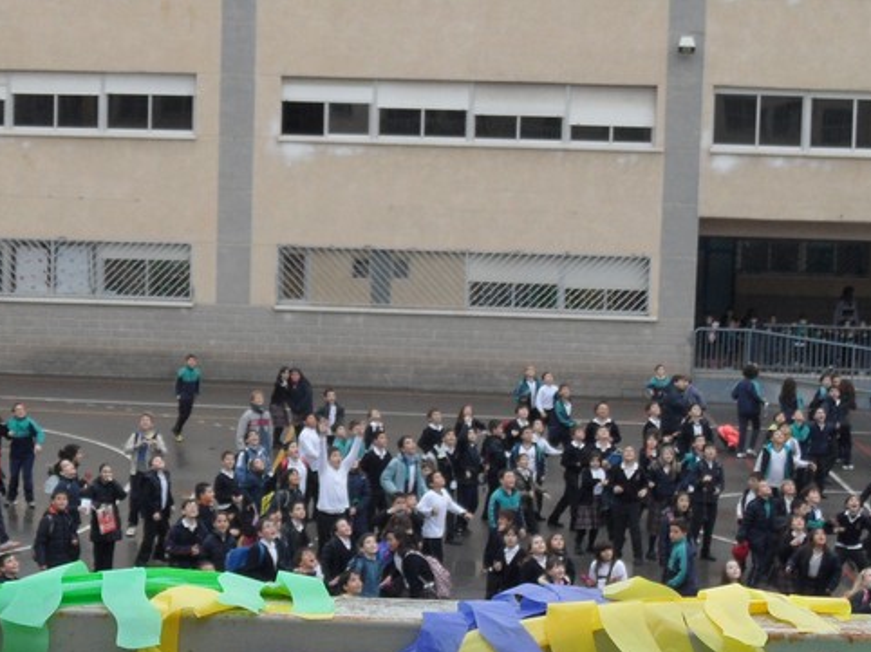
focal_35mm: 85
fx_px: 2138
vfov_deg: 17.3
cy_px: 432
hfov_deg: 23.0
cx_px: 305
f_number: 3.6
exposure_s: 1/125
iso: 80
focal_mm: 6.5
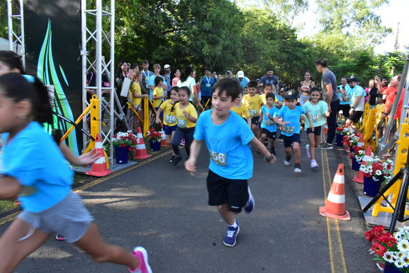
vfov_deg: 47.9
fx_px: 307
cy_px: 136
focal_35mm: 27
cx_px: 204
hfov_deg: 67.4
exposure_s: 1/200
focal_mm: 18
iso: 3200
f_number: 22
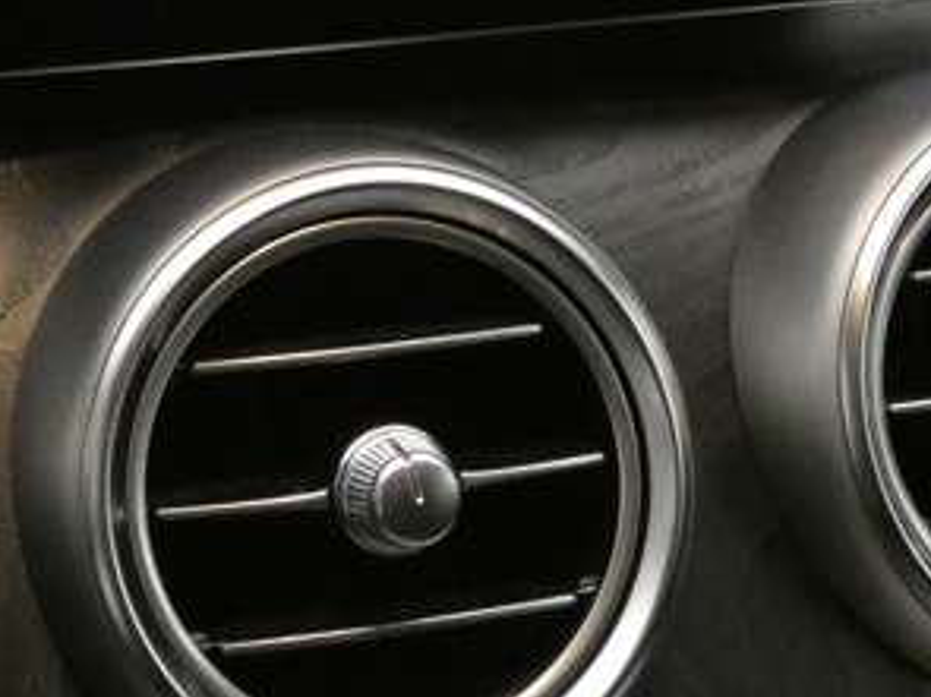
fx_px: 2769
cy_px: -69
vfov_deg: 14.0
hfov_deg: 19.0
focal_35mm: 103
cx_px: 249
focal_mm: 6.8
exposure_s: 1/20
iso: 1600
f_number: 3.5
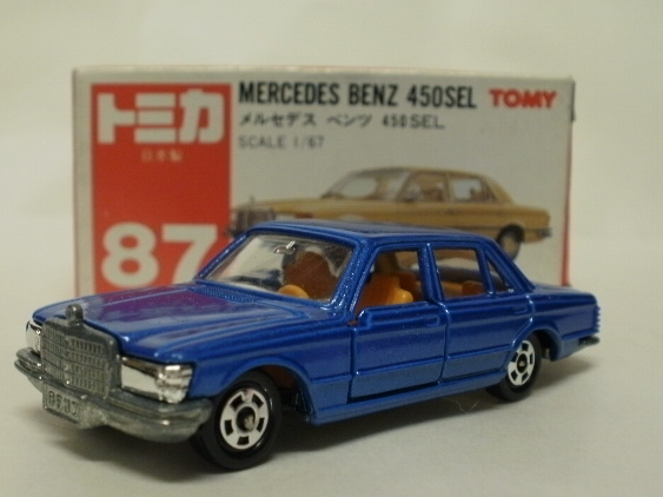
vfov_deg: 29.1
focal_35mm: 50
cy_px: 260
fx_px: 957
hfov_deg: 38.2
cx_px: 311
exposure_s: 1/13
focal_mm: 7.7
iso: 125
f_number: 4
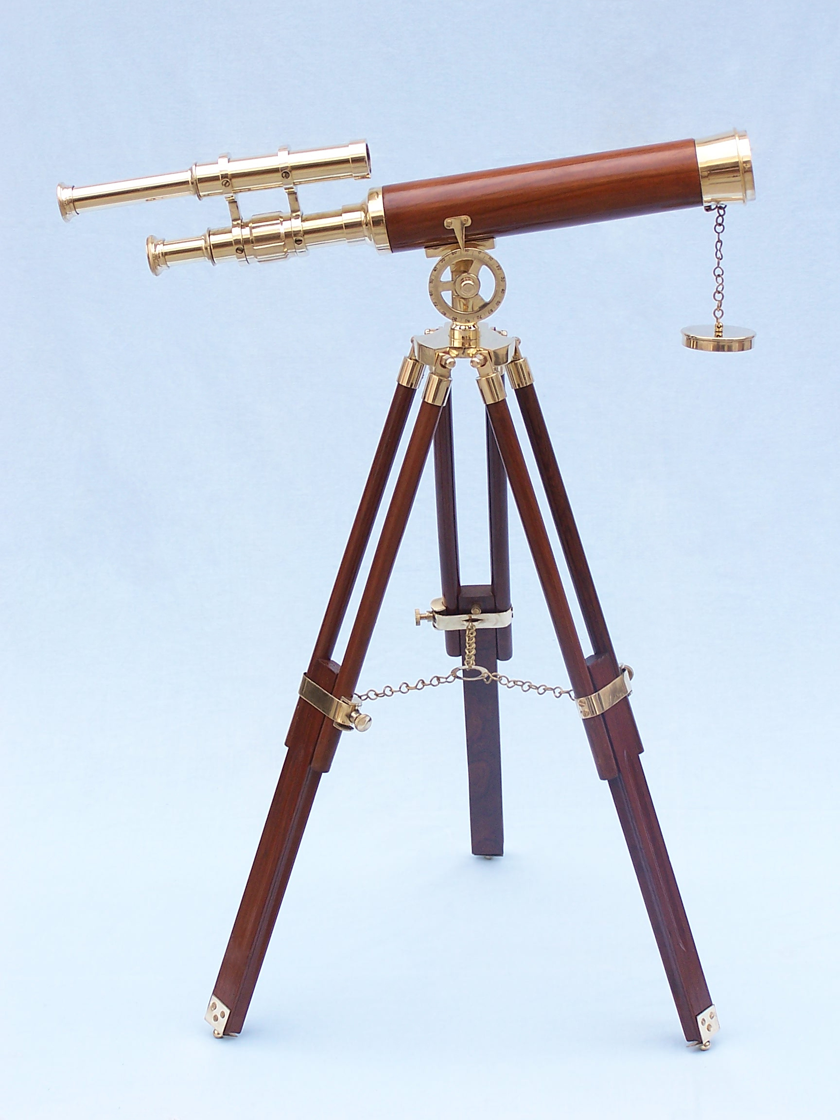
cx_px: 420
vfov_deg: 23.8
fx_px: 2653
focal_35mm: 82
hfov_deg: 18.0
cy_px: 560
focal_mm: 13.7
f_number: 3.2
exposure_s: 1/250
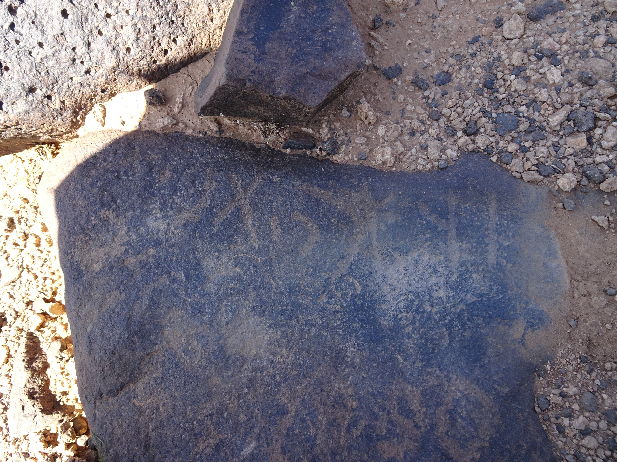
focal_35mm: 24
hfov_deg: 71.6
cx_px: 308
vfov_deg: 56.8
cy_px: 231
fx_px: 428
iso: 80
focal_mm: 4.1
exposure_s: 1/200
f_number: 3.5
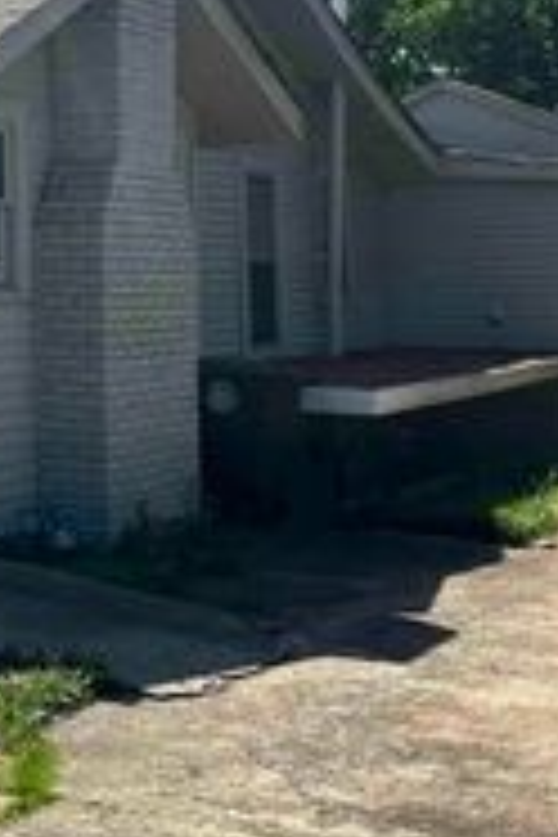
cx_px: -310
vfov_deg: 29.7
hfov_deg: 17.9
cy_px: 227
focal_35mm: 67
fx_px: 1558
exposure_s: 1/4348
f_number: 1.78
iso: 80
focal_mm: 6.86
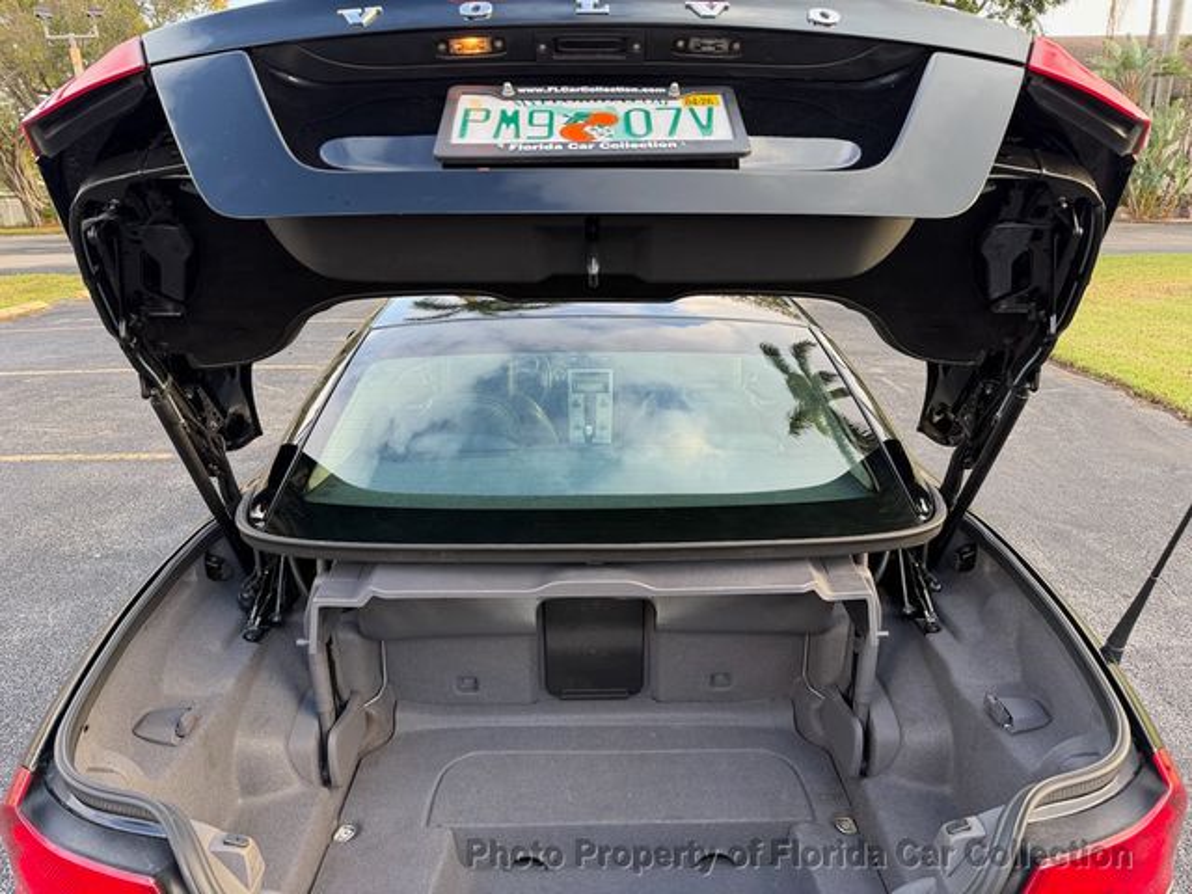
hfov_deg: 71.6
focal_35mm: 24
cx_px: 596
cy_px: 447
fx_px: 826
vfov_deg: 56.8
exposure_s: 1/121
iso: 80
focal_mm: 6.76
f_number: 1.78
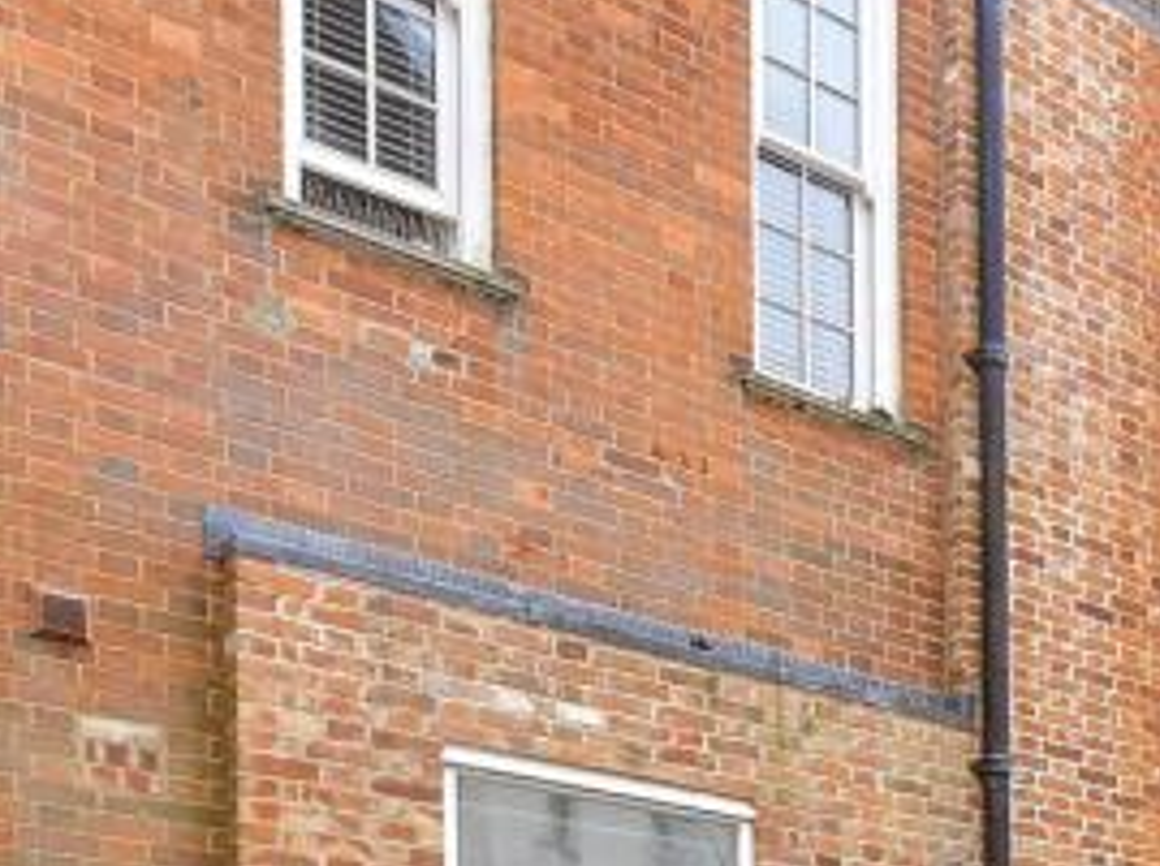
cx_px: 1721
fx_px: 1841
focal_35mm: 55
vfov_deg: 21.6
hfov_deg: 26.1
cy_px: 1342
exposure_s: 1/200
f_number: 8
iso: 500
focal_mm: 10
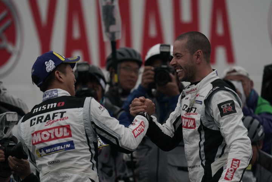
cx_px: 136
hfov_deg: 3.4
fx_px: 4533
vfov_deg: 2.3
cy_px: 91
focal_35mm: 600
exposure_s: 1/200
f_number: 7.1
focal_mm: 600
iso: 1250
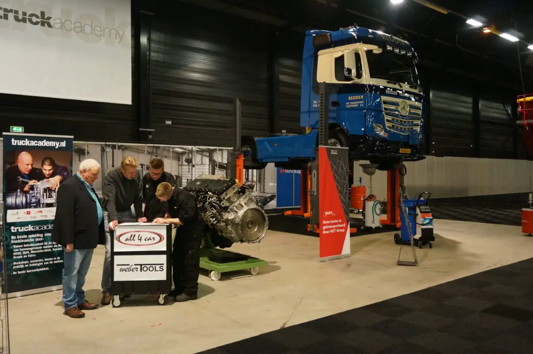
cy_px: 177
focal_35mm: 32
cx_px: 266
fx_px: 466
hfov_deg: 59.6
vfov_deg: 41.6
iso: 3200
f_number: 4
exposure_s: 1/160
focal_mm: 21
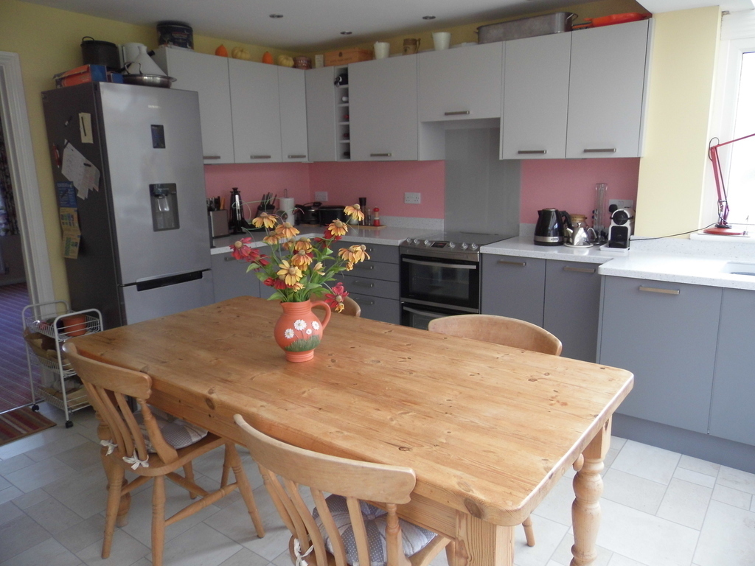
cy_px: 283
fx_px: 545
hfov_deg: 69.4
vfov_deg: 54.9
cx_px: 378
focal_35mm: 25
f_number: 3
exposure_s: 1/80
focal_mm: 4.5
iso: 100
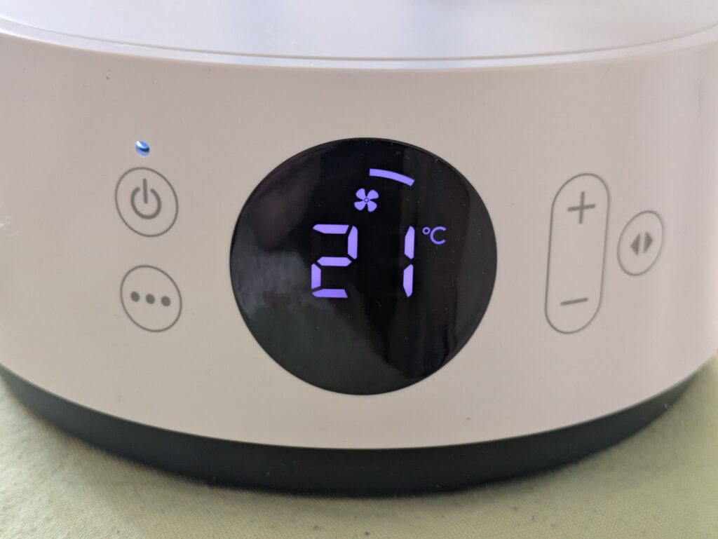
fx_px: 1058
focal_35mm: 51
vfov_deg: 28.6
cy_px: 270
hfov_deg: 37.5
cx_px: 359
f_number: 1.89
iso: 243
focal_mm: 5.43
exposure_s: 1/60
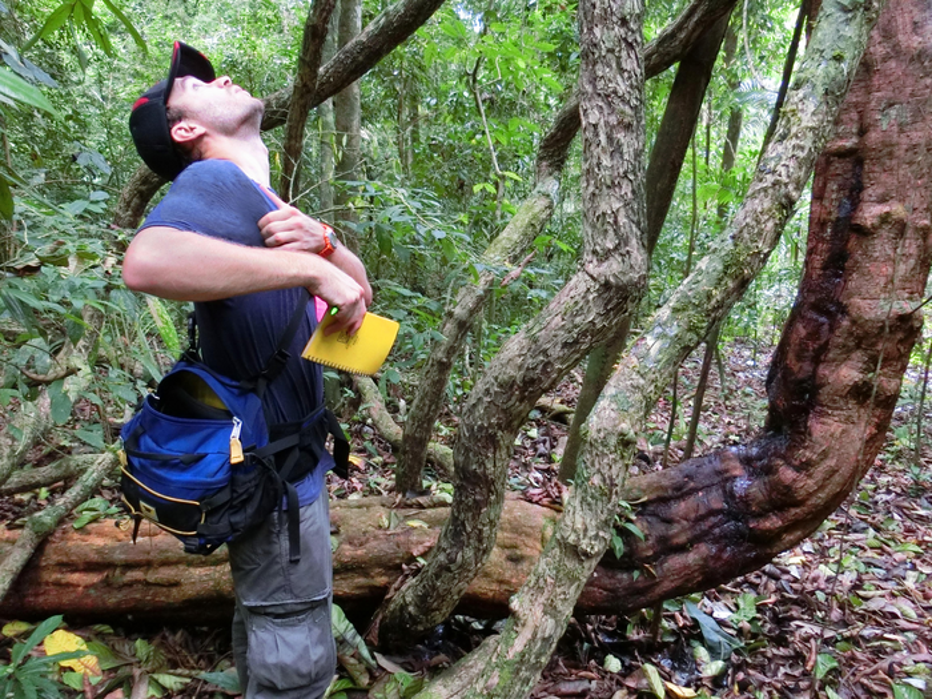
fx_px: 673
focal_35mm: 25
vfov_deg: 54.9
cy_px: 350
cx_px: 466
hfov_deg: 69.4
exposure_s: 1/25
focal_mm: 4.5
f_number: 3.5
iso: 640
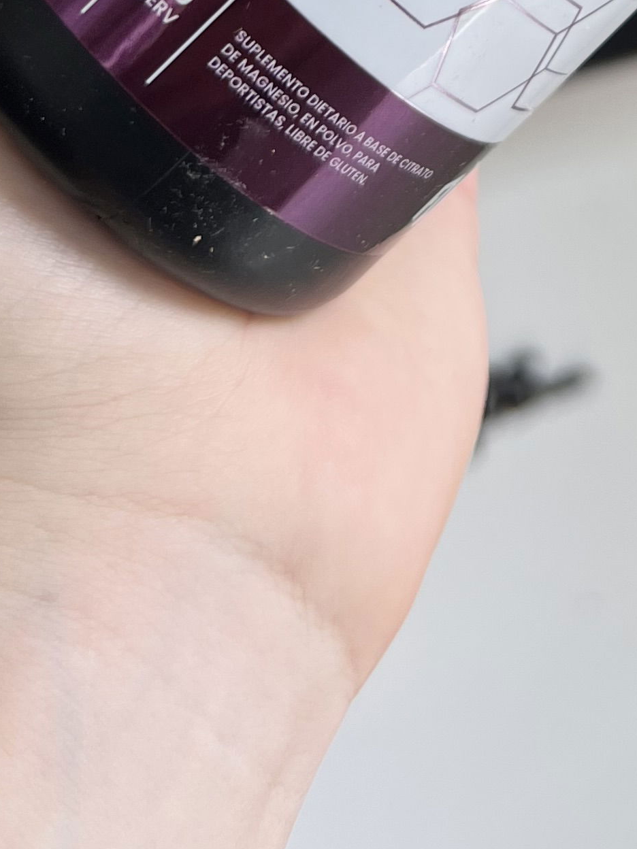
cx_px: 639
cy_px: -420
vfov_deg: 20.1
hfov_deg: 17.2
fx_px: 2061
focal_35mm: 84
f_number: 1.5
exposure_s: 1/119
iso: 32
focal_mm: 5.7
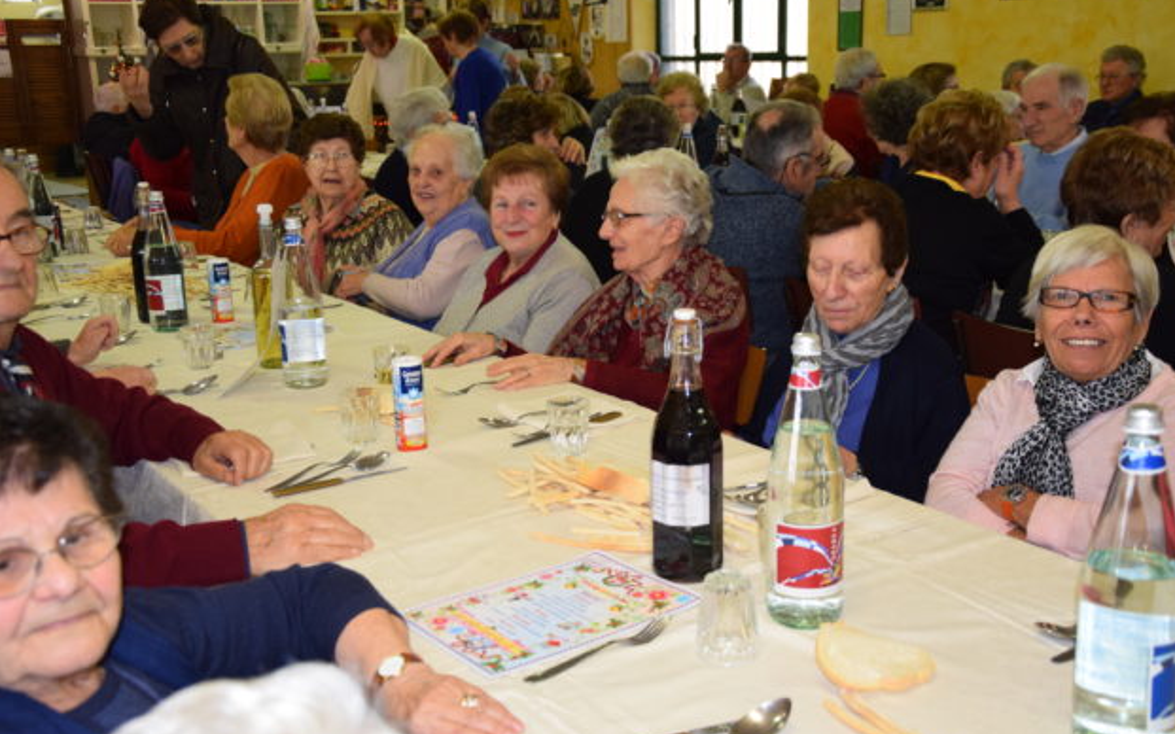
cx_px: 588
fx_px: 1377
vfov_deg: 29.9
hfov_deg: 46.2
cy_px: 365
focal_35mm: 43
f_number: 4.5
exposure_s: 1/80
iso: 800
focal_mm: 28
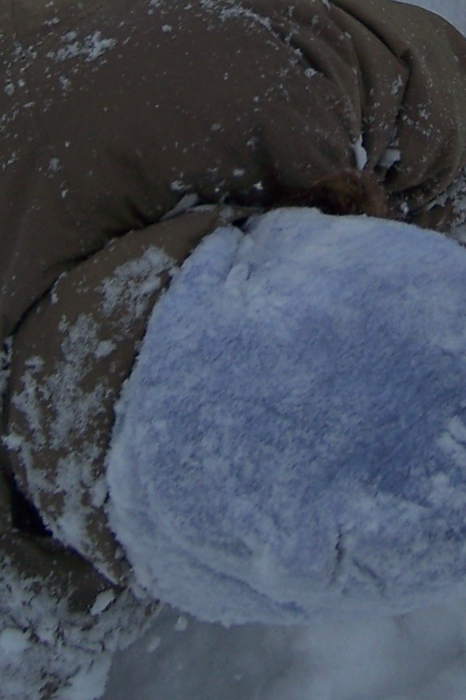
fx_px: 1903
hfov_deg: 13.9
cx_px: 327
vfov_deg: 19.7
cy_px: -108
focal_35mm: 98
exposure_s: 1/800
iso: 80
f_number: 2.8
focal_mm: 6.2
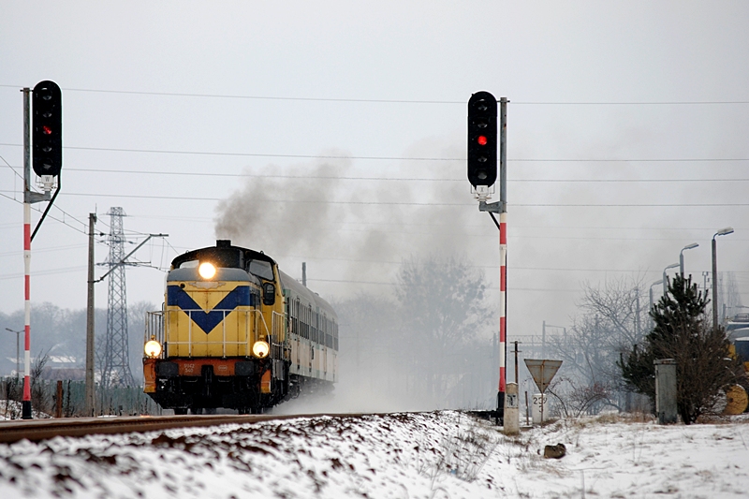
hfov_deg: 9.2
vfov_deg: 6.1
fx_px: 4680
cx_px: 374
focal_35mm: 225
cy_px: 250
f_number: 5.6
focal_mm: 150
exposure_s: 1/250
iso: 200
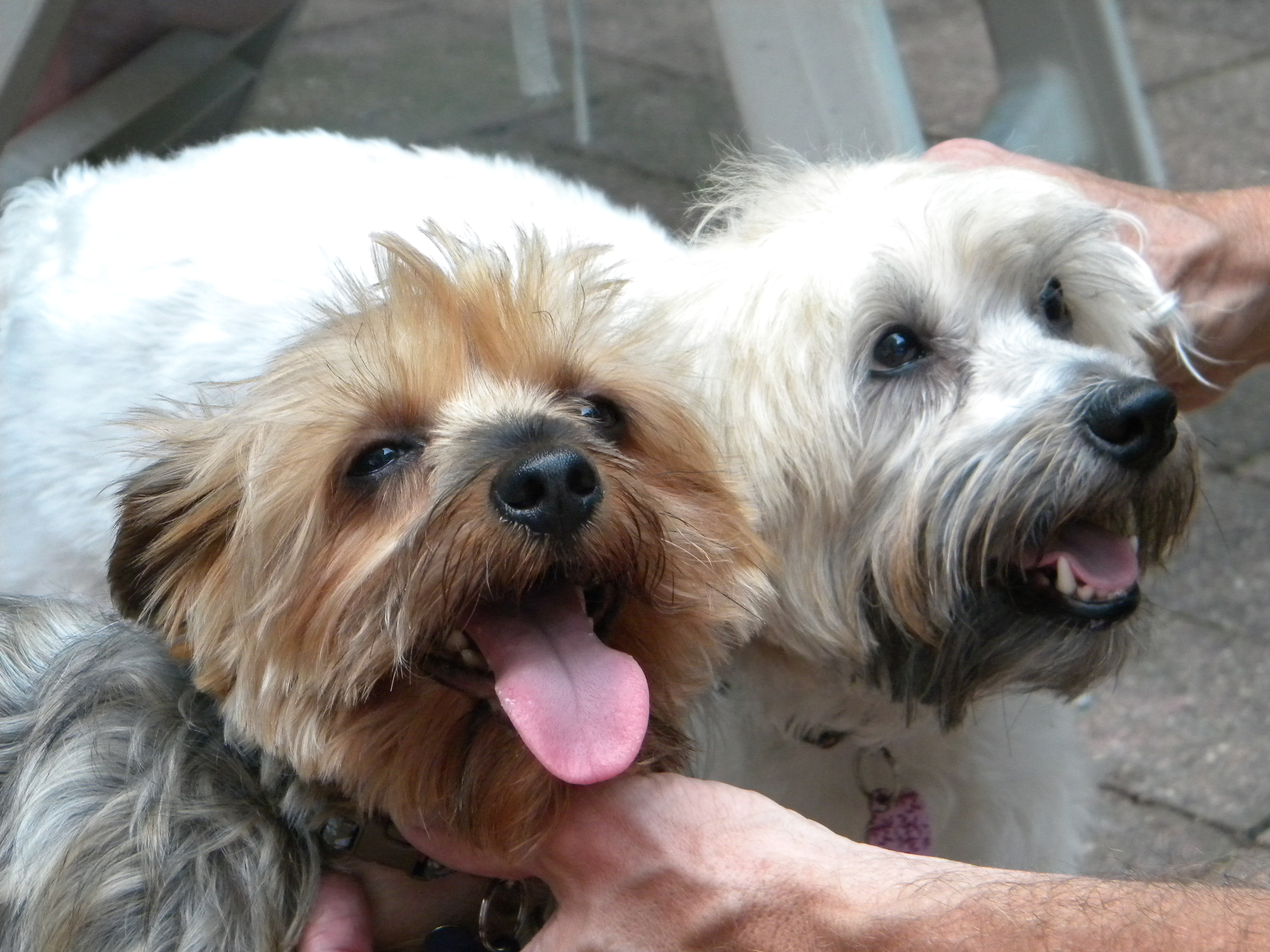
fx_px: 3852
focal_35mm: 105
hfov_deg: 18.7
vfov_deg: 14.1
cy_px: 476
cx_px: 635
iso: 400
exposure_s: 1/254
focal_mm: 19
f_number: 4.7
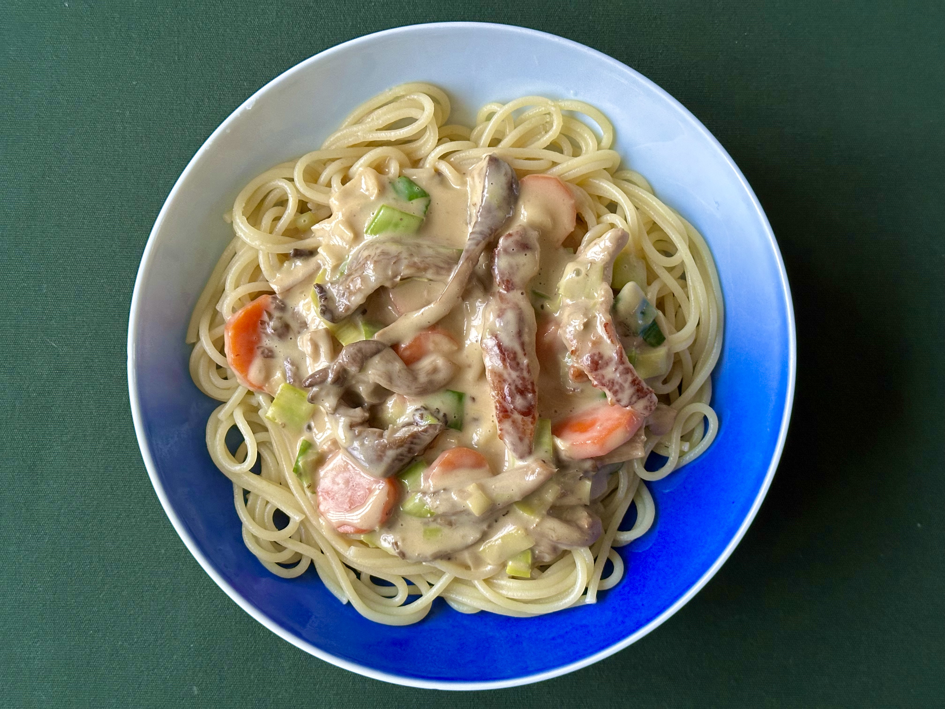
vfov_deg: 30.3
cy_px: 354
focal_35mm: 48
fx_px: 1310
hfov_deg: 39.7
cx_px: 472
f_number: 1.78
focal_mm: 6.86
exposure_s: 1/40
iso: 320
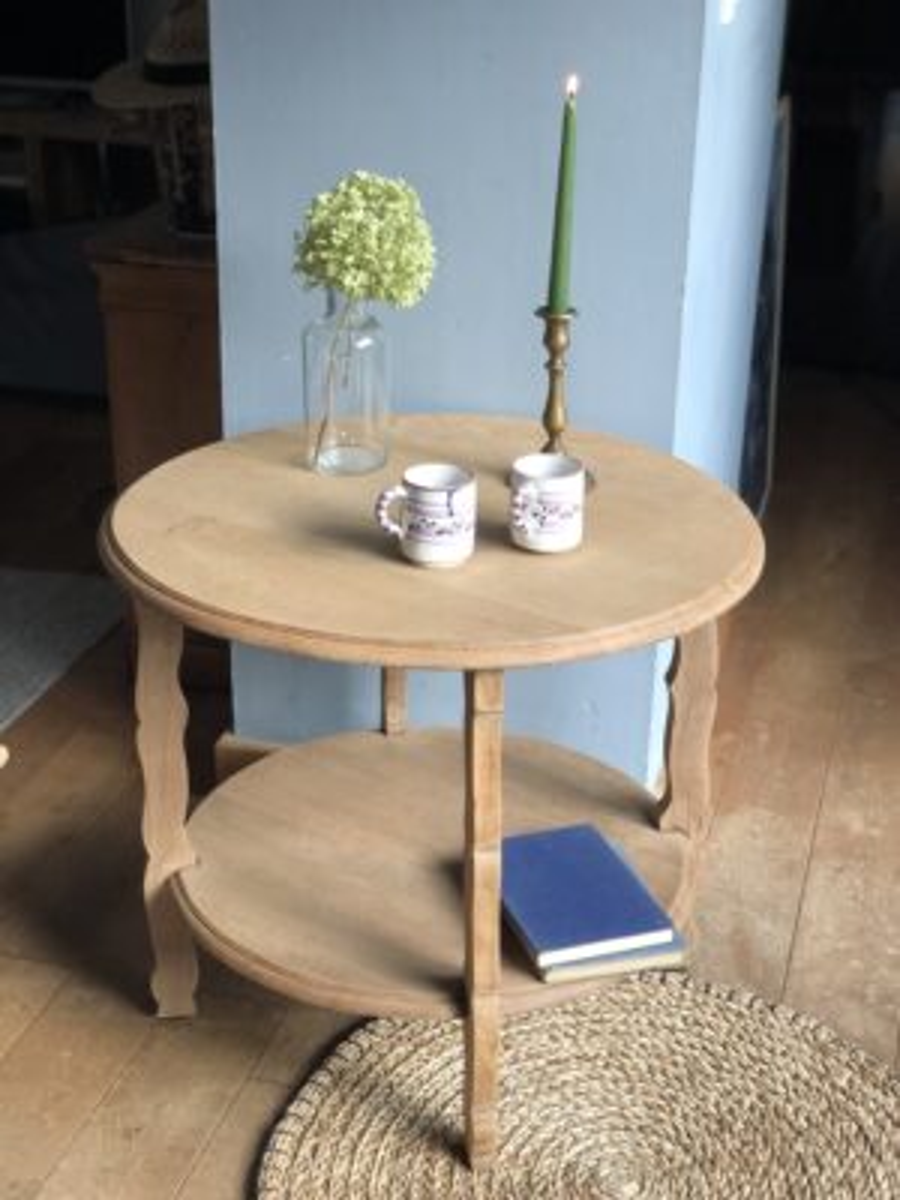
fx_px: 1803
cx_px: 450
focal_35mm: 52
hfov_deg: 28.0
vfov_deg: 36.8
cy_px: 600
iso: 64
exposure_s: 1/60
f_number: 2.4
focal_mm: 6
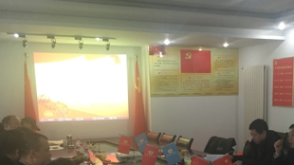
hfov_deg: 39.7
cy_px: 162
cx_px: 215
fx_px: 397
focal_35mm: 51
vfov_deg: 22.6
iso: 125
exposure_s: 1/30
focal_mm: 4.15
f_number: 2.2
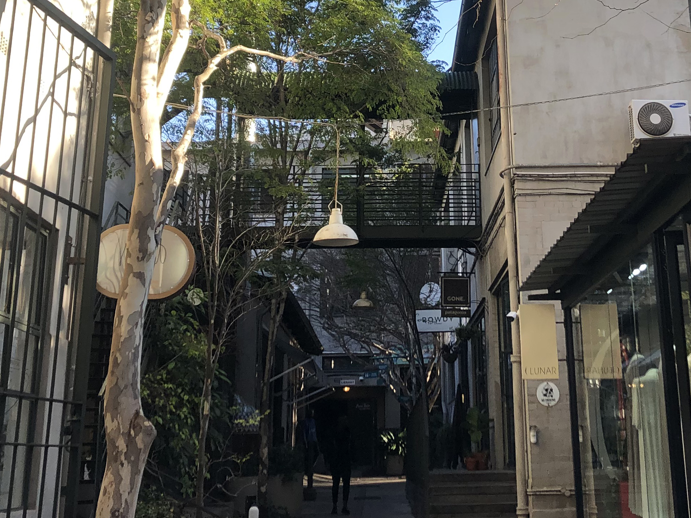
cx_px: 427
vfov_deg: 24.8
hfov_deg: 33.6
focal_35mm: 57
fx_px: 1138
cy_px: 35
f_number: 1.8
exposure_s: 1/322
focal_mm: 3.99
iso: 20
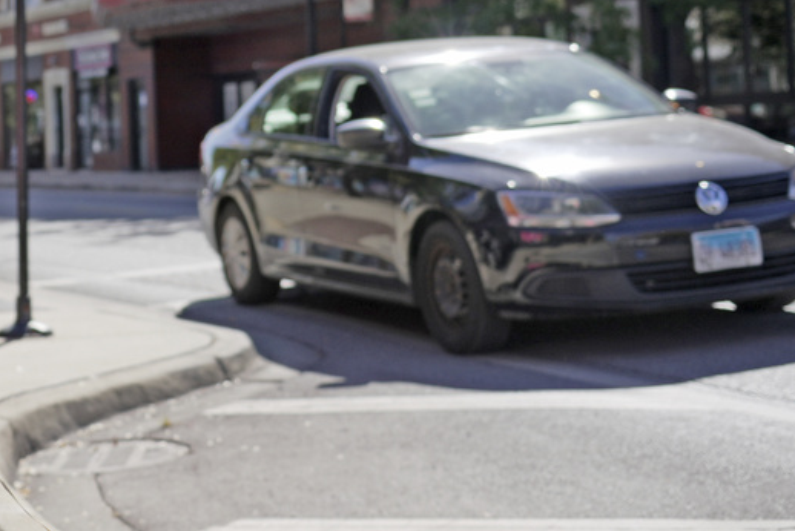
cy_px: 29
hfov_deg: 24.4
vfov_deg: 16.6
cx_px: 106
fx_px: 1790
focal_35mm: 81
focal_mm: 41
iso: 125
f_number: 4.5
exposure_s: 1/800
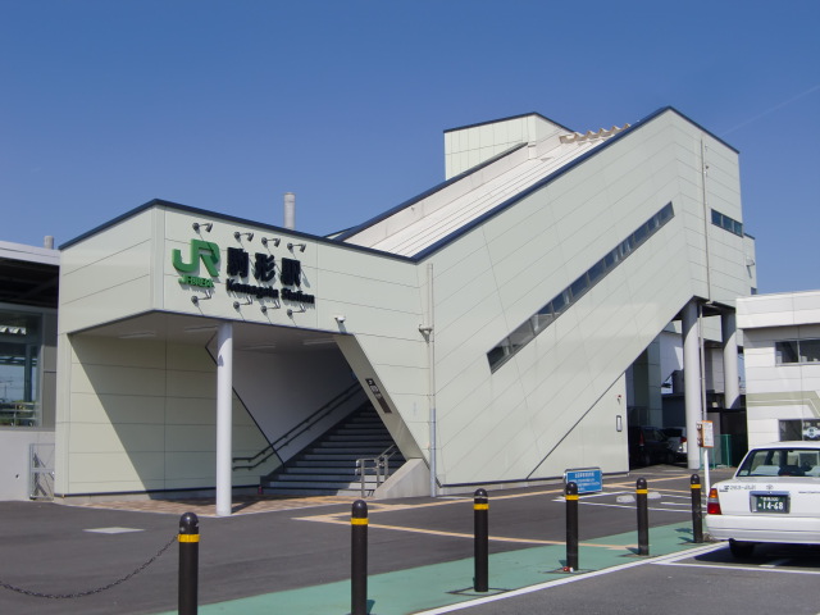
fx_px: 1090
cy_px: 308
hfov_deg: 41.2
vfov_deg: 31.5
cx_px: 410
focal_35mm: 46
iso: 64
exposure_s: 1/250
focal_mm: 8.2
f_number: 8.8
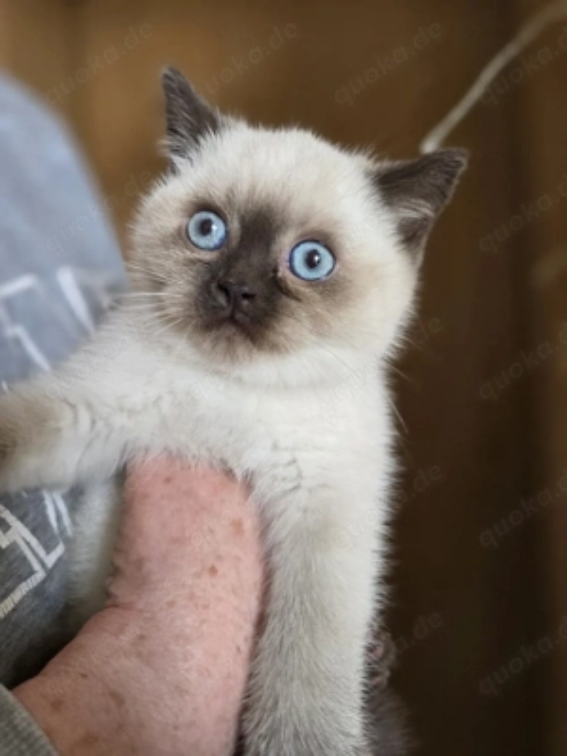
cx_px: 284
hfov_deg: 58.9
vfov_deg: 73.9
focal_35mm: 23
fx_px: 502
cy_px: 378
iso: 200
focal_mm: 6.3
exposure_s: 1/101
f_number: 1.7
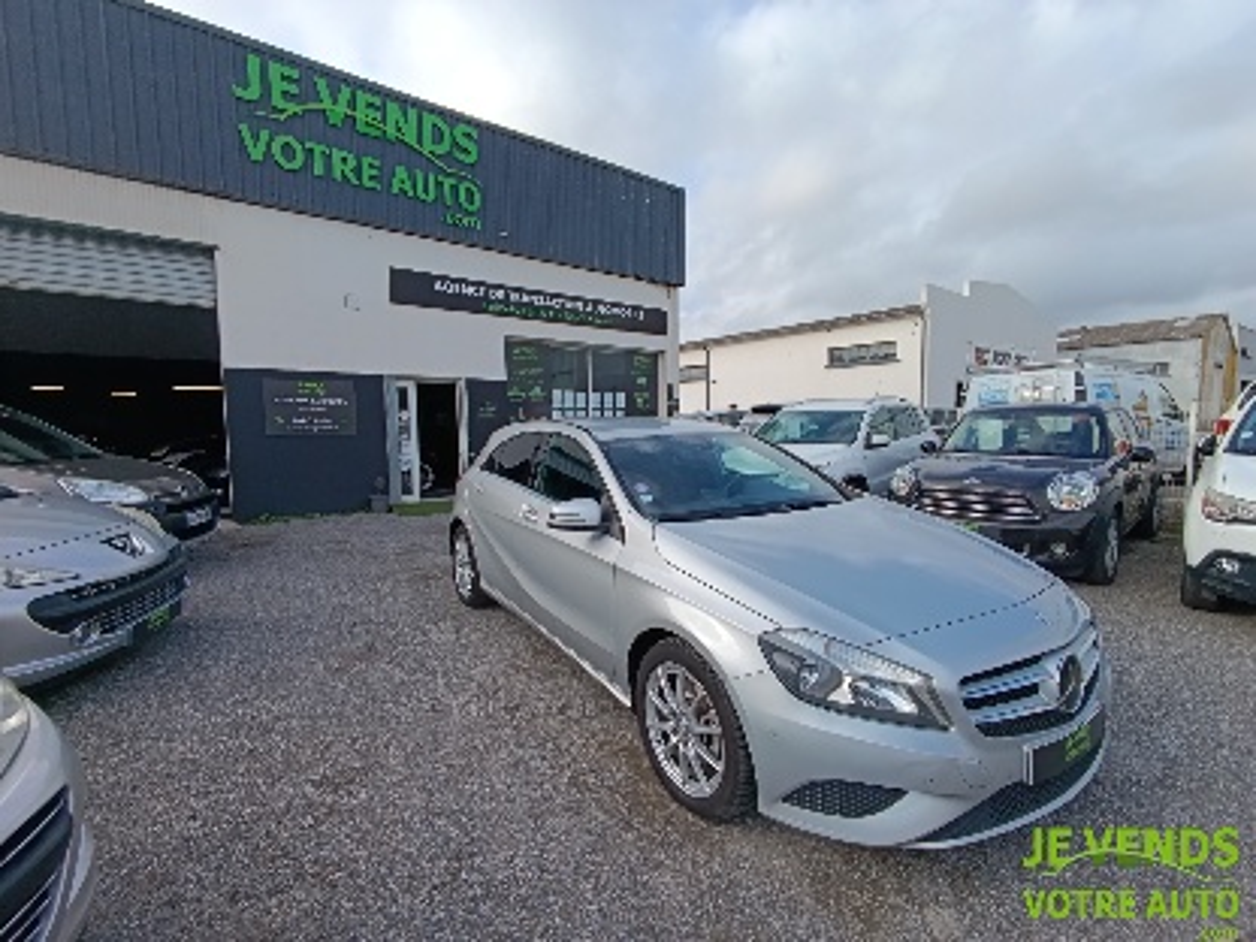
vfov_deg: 78.1
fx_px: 581
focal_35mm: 16
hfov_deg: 94.5
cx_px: 628
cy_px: 471
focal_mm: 1.65
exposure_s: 1/531
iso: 50
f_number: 2.2
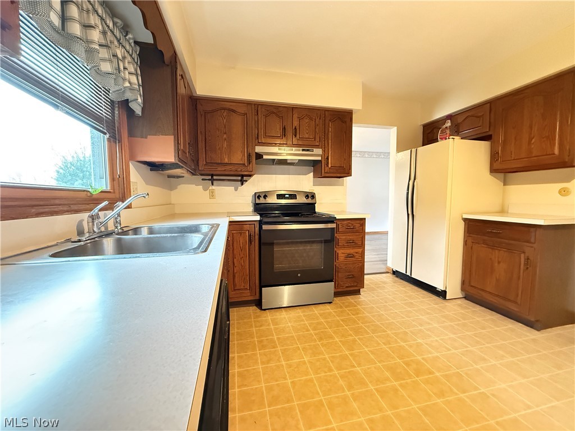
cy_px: 216
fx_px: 233
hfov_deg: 102.1
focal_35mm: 14
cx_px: 288
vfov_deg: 85.7
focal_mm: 2.22
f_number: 2.2
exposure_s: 1/40
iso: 1250
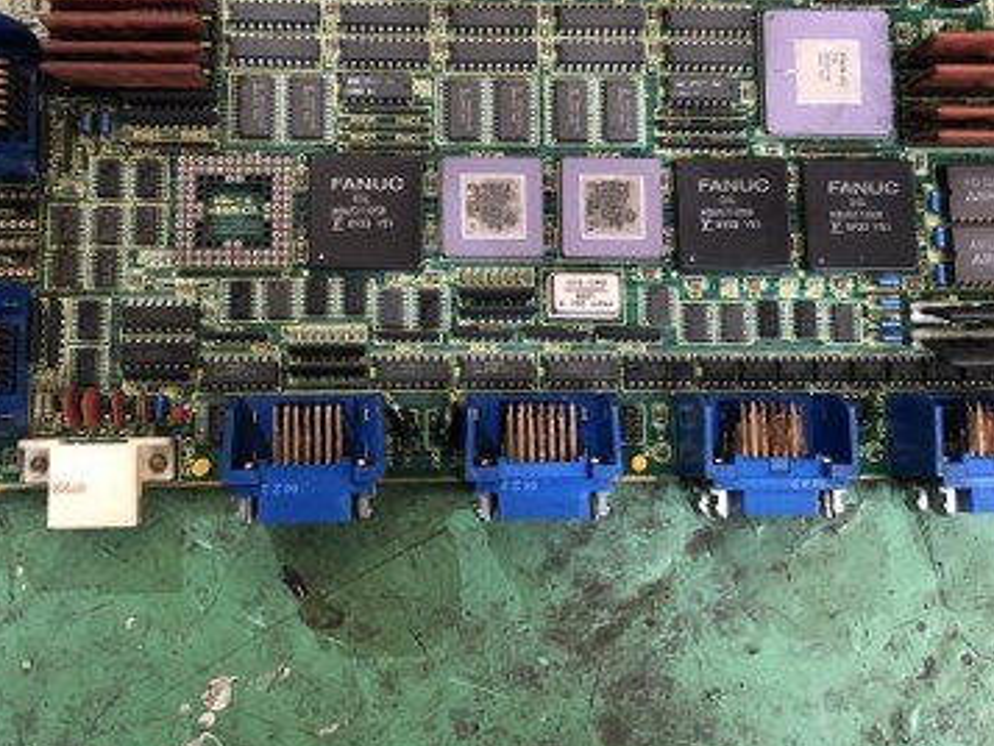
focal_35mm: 47
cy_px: 228
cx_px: 462
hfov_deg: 40.4
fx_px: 1350
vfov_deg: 30.6
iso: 100
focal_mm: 3.99
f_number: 1.8
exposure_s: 1/9
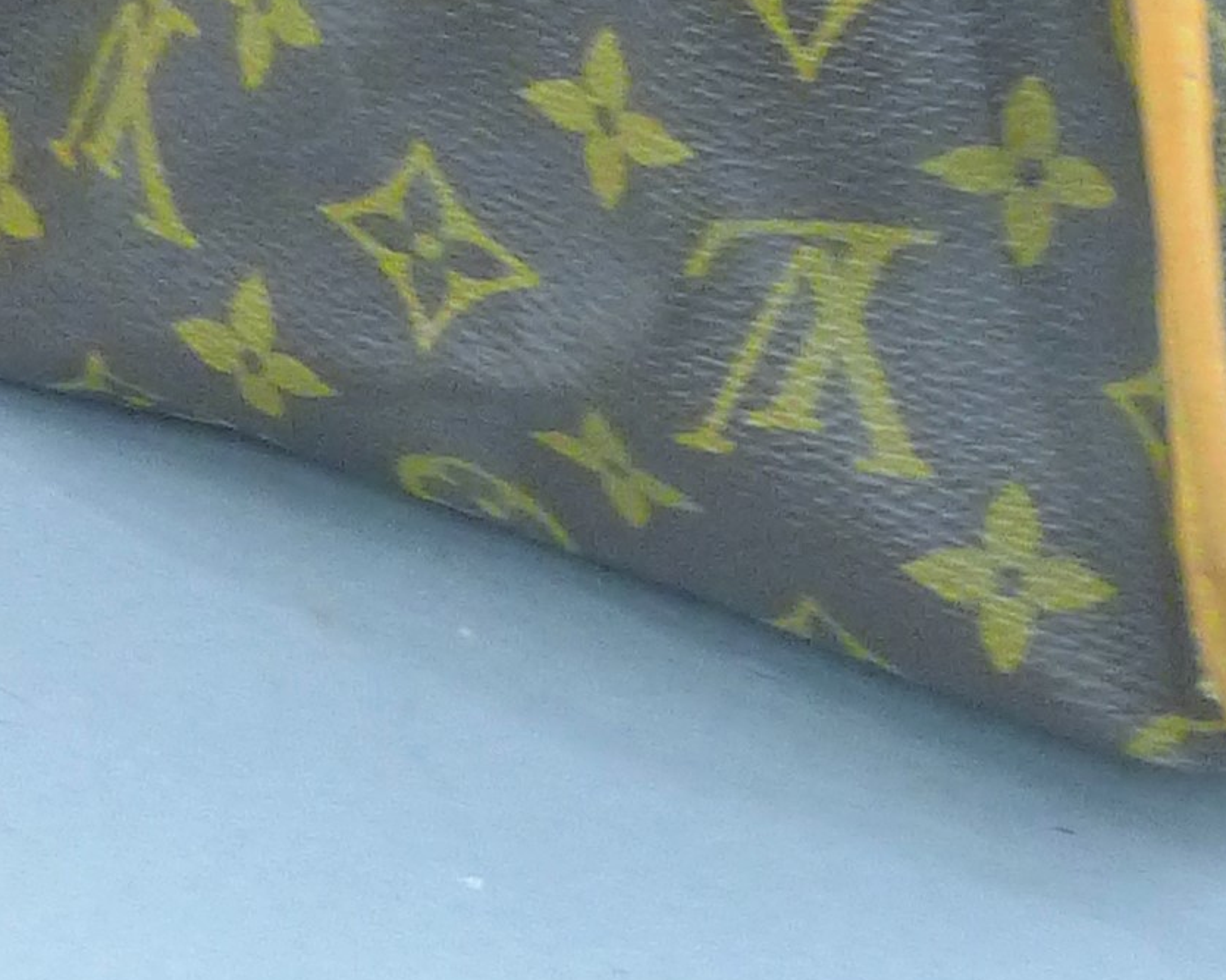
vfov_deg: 7.3
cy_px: -1286
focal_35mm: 199
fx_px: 7221
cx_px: 158
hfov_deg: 9.7
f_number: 2.8
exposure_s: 1/15
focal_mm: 10.7
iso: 400
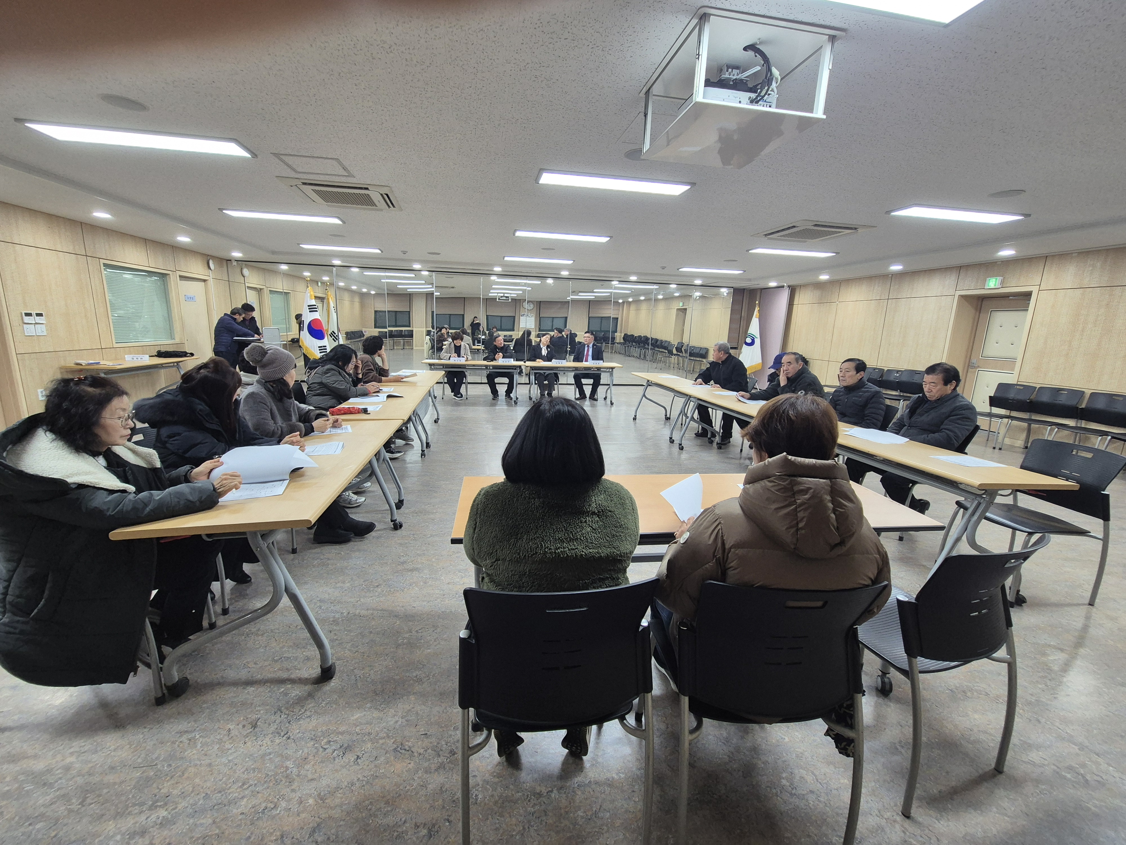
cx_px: 563
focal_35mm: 13
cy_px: 422
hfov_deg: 106.2
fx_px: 423
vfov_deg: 89.9
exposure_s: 1/60
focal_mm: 2.2
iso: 160
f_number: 2.2
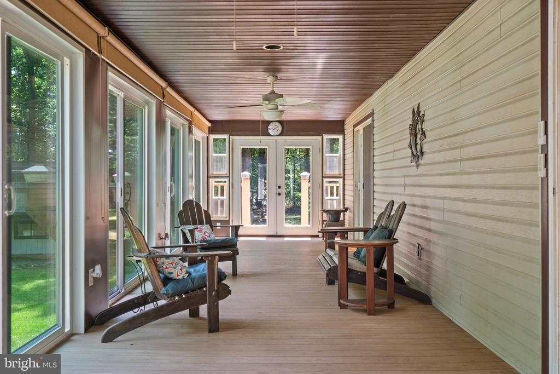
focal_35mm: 35
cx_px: 280
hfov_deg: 54.4
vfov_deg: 37.9
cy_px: 187
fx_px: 544
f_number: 8
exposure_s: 1/13
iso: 500
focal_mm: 35
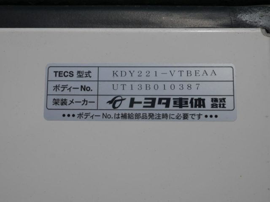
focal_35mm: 48
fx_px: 374
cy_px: 101
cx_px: 135
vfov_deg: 30.3
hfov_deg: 39.7
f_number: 13
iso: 160
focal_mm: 24
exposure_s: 1/800
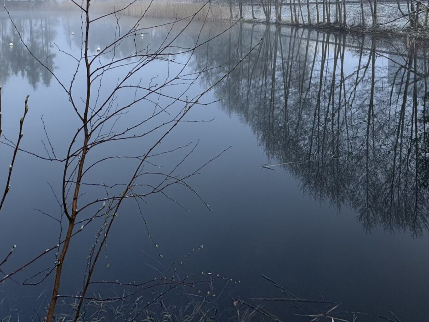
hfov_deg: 59.9
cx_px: 221
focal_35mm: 30
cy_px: 27
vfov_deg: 42.5
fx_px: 372
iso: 40
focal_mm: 2.22
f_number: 2.2
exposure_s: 1/440
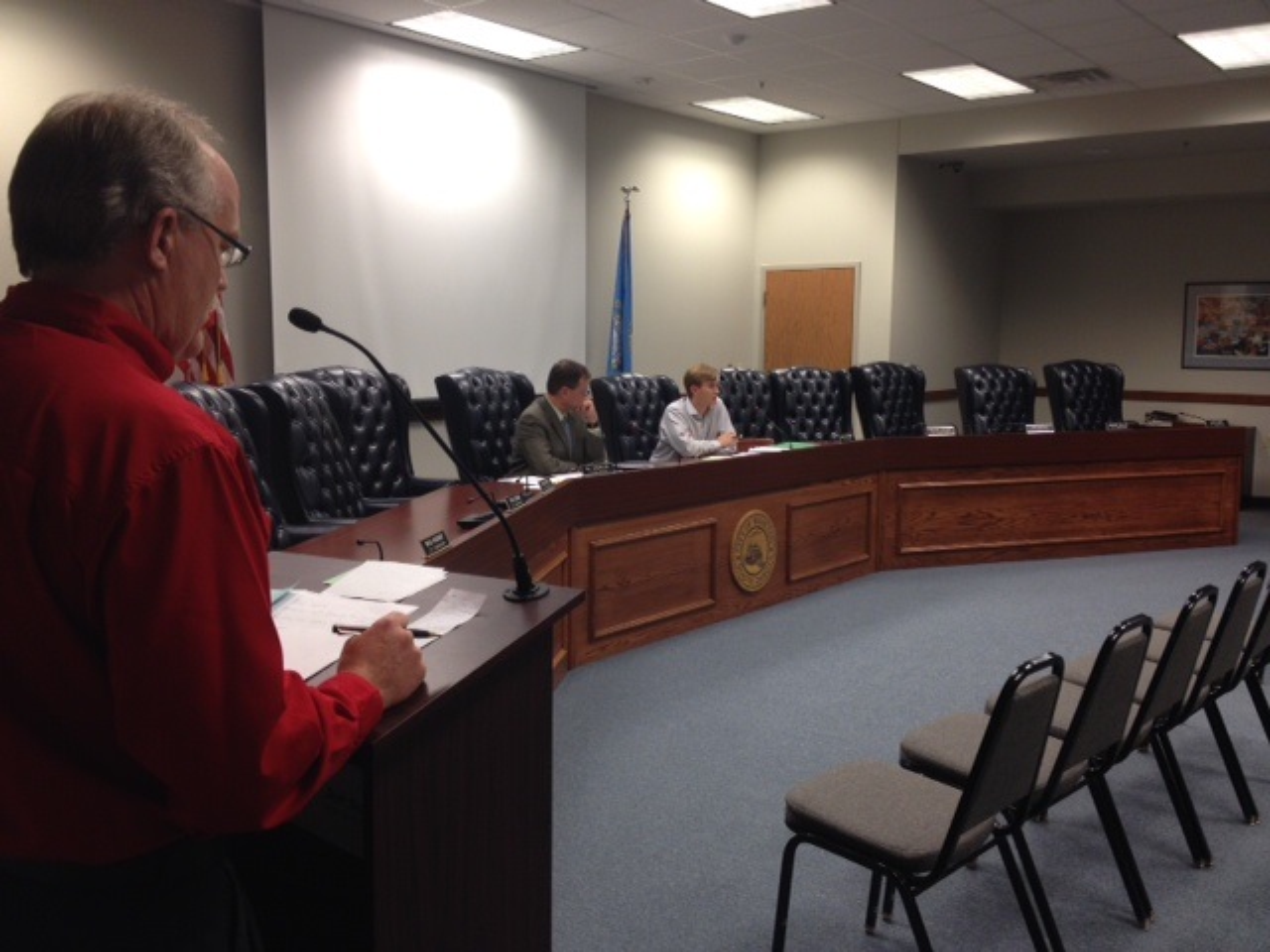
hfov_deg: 52.6
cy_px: 476
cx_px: 635
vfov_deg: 40.7
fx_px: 1284
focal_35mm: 35
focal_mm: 4.28
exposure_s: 1/20
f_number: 2.4
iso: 64
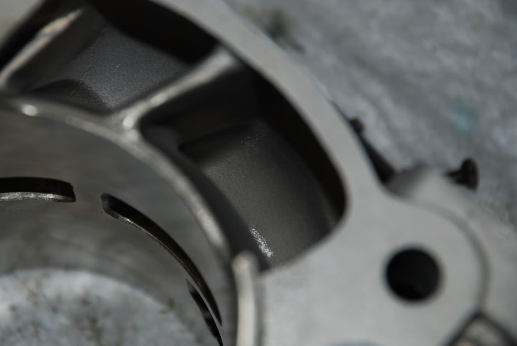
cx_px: 237
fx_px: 3157
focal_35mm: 220
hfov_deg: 9.4
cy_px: 169
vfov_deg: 6.3
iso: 100
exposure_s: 1/125
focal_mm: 135
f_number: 5.6
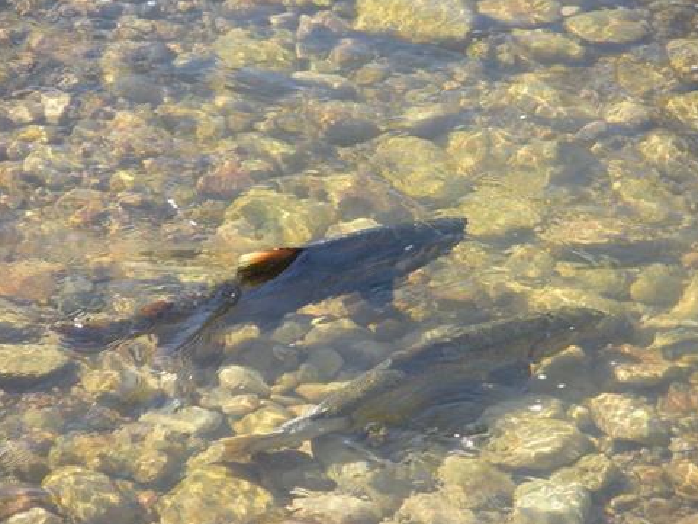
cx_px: 357
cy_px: 269
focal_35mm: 187
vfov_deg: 7.9
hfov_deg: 10.6
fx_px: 3772
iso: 87
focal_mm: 31.5
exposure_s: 1/117
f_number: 5.6
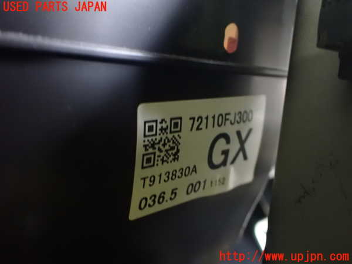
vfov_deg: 46.8
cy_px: 132
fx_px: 305
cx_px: 176
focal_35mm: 30
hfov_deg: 60.0
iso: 1600
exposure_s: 1/8
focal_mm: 5.4
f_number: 2.3
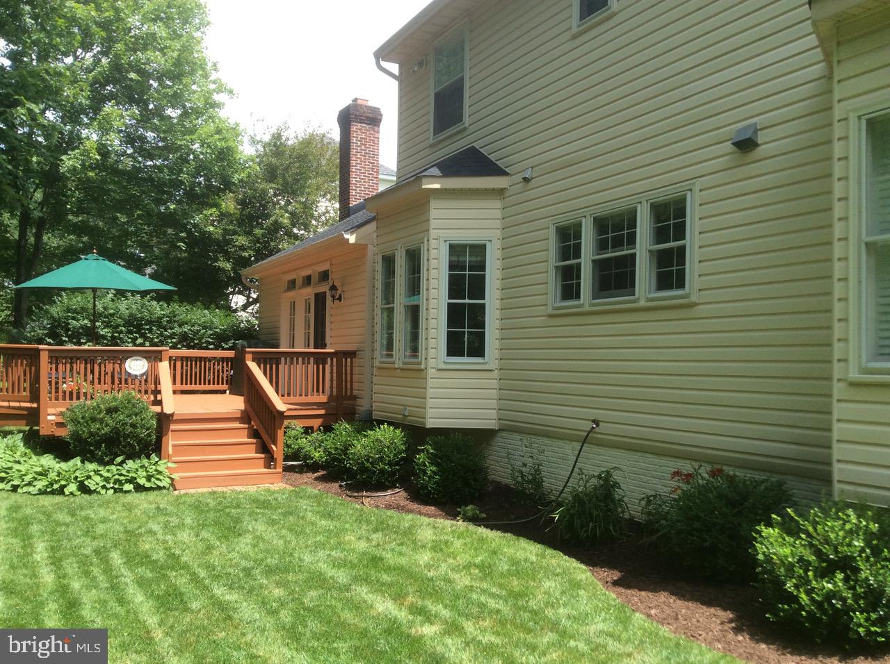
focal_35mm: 32
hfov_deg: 56.9
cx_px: 445
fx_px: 822
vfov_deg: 44.1
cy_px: 332
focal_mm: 3.3
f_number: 2.4
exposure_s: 1/615
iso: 32
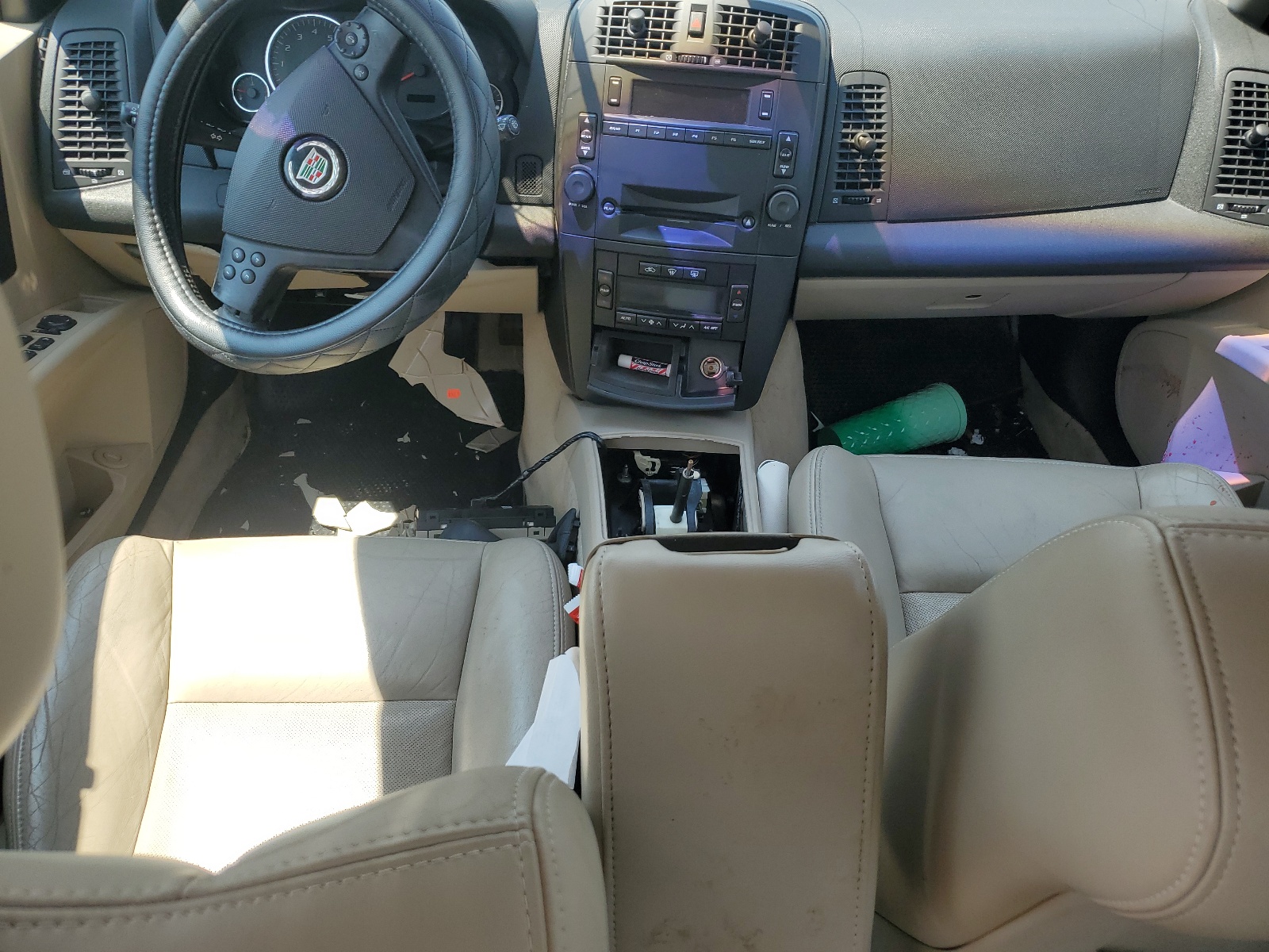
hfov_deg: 67.3
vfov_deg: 53.1
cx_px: 634
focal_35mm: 26
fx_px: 953
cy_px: 476
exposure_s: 1/588
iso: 50
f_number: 1.5
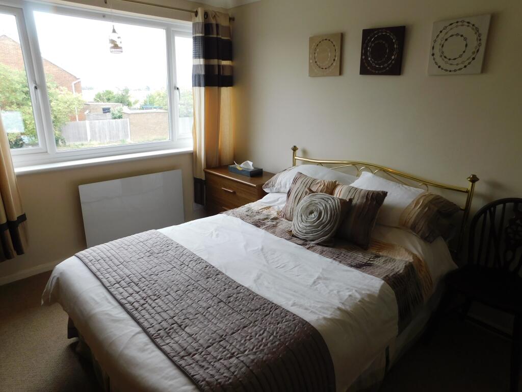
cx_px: 261
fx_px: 347
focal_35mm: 23
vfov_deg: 58.9
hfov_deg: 73.9
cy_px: 196
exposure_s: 1/80
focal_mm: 4
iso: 125
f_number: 3
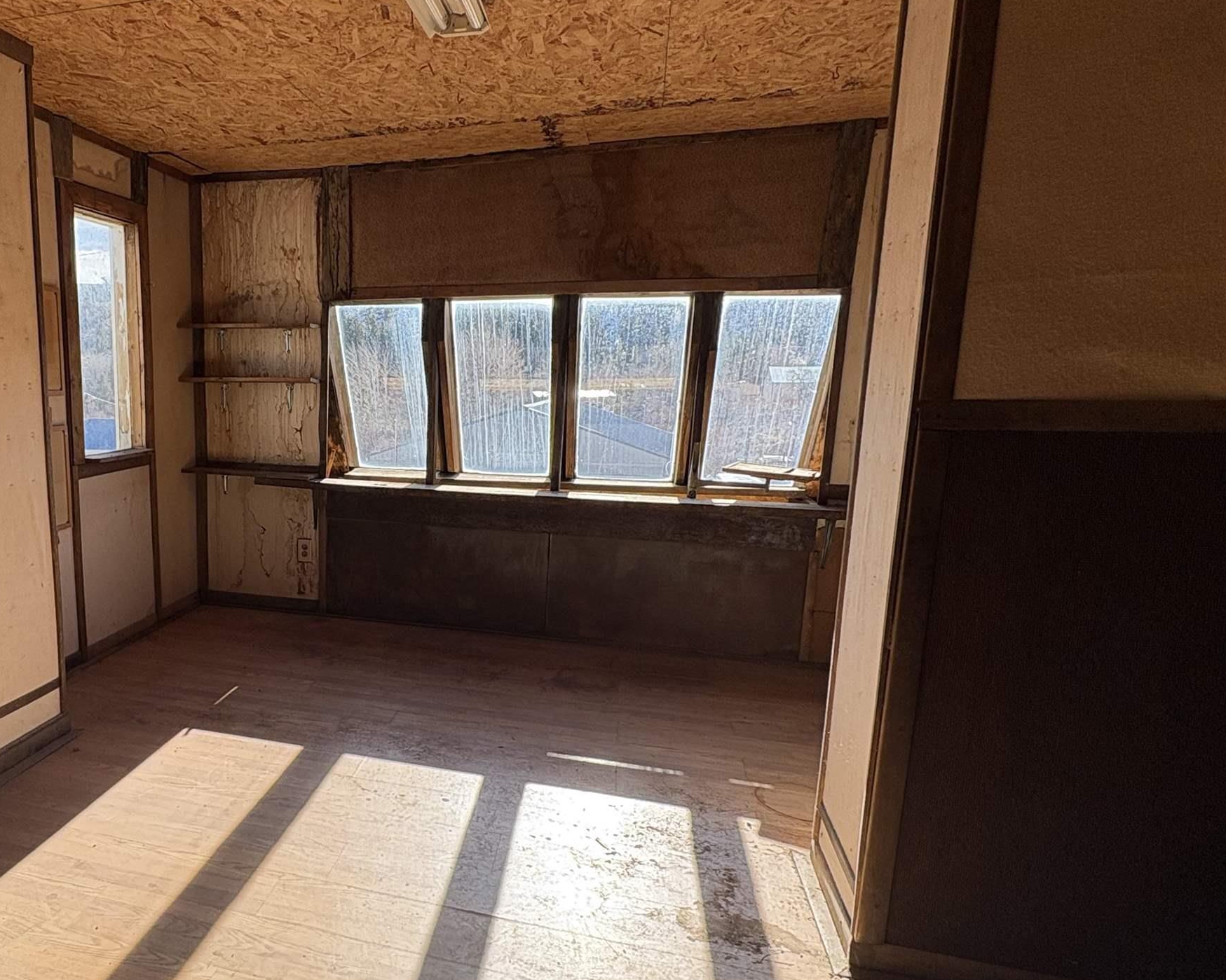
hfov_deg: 66.3
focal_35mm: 24
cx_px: 321
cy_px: 530
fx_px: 871
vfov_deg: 58.7
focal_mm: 2.22
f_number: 2.2
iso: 40
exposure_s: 1/492
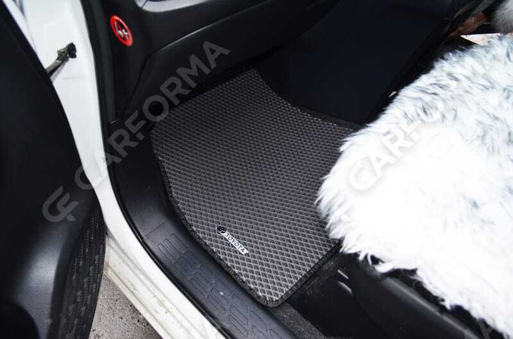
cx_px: 256
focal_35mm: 27
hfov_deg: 67.5
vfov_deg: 47.7
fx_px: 384
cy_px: 170
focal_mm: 18
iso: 1000
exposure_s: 1/60
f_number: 3.5
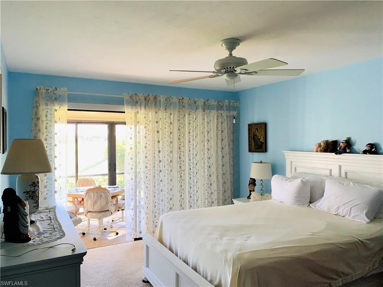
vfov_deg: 53.1
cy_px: 144
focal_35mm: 26
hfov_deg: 67.3
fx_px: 288
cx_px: 192
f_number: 1.8
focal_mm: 4.25
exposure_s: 1/62
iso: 100
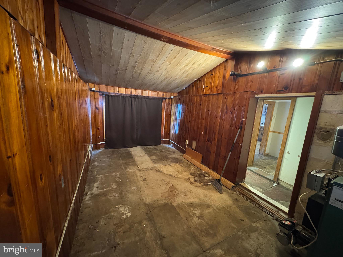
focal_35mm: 14
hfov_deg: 102.1
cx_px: 172
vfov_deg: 85.7
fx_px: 139
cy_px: 128
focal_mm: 2.22
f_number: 2.2
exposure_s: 1/30
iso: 1250
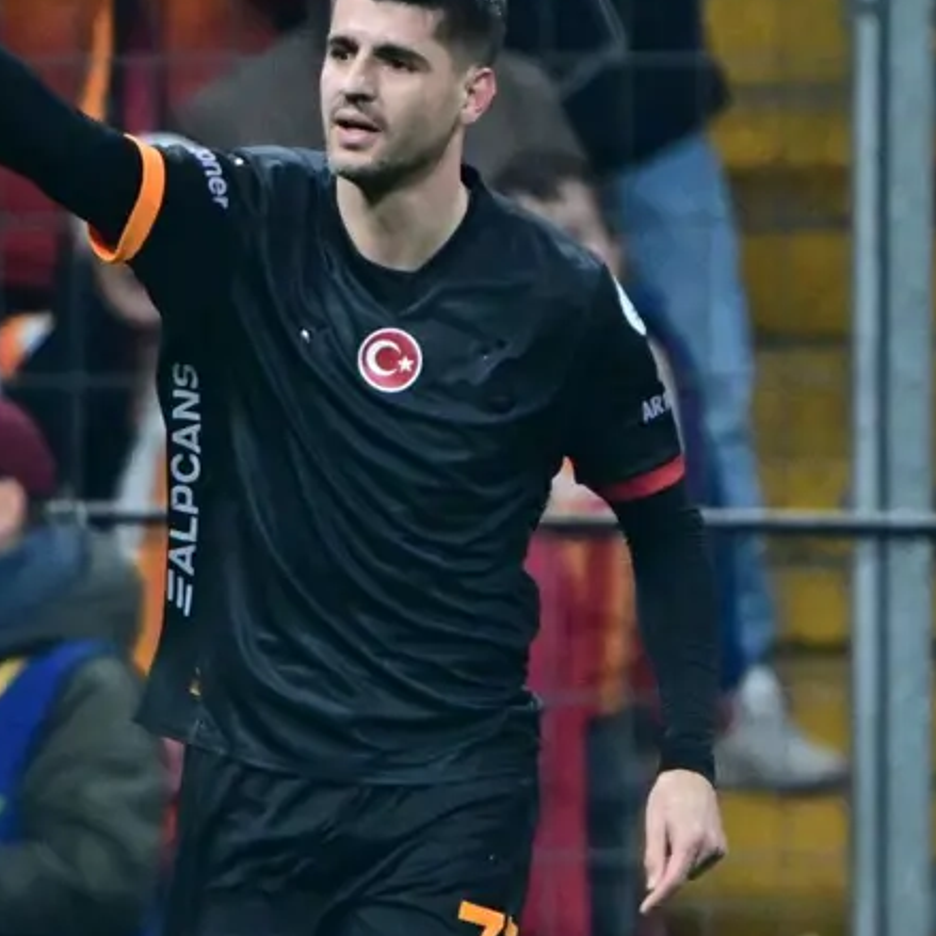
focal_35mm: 1430
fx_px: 43746
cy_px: 388
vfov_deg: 1.2
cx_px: 271
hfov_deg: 1.2
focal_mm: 560
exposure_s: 1/1250
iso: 3200
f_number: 4
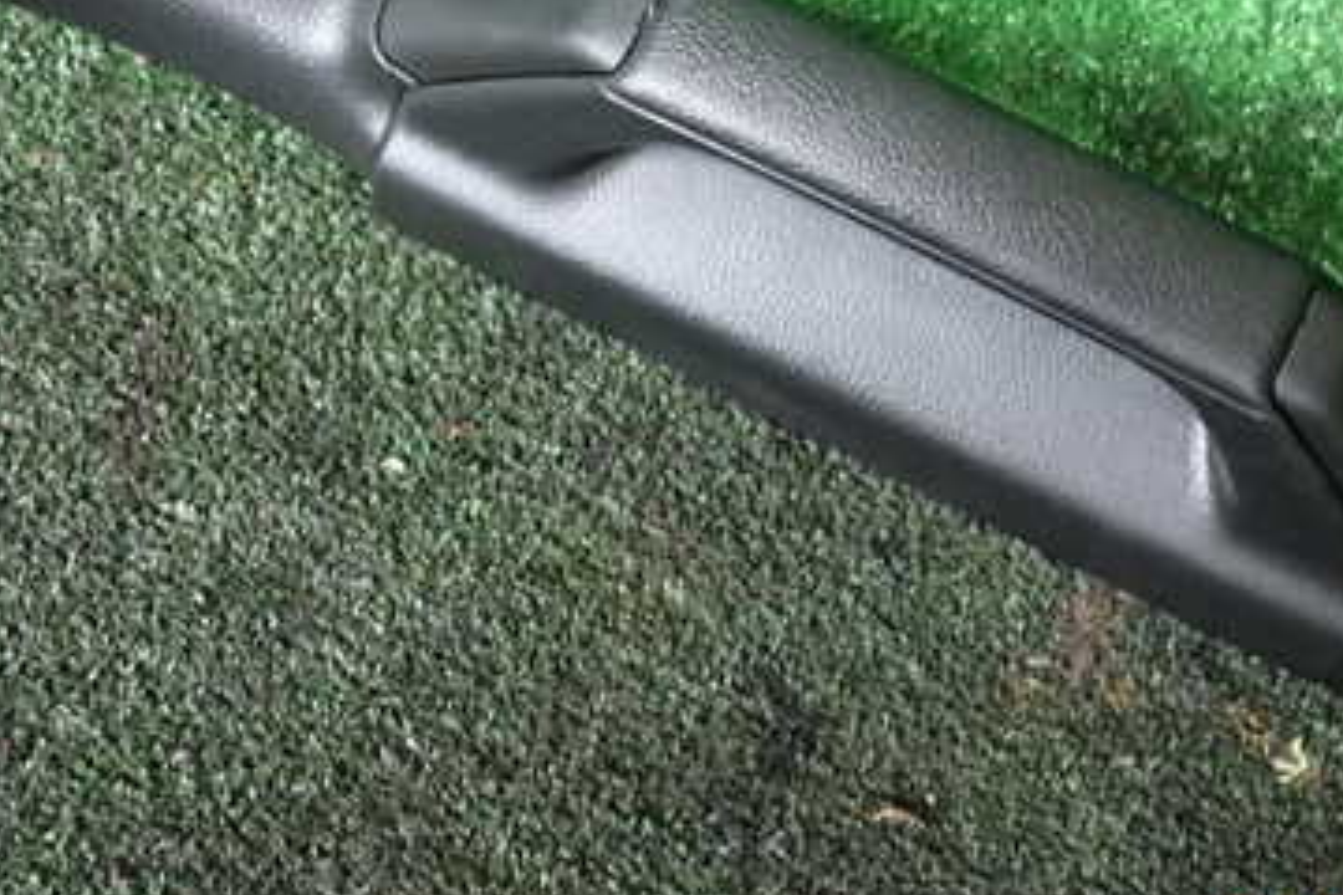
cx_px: 955
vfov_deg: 25.4
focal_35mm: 52
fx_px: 1940
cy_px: 145
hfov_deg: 37.5
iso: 400
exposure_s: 1/30
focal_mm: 5.4
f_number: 2.3
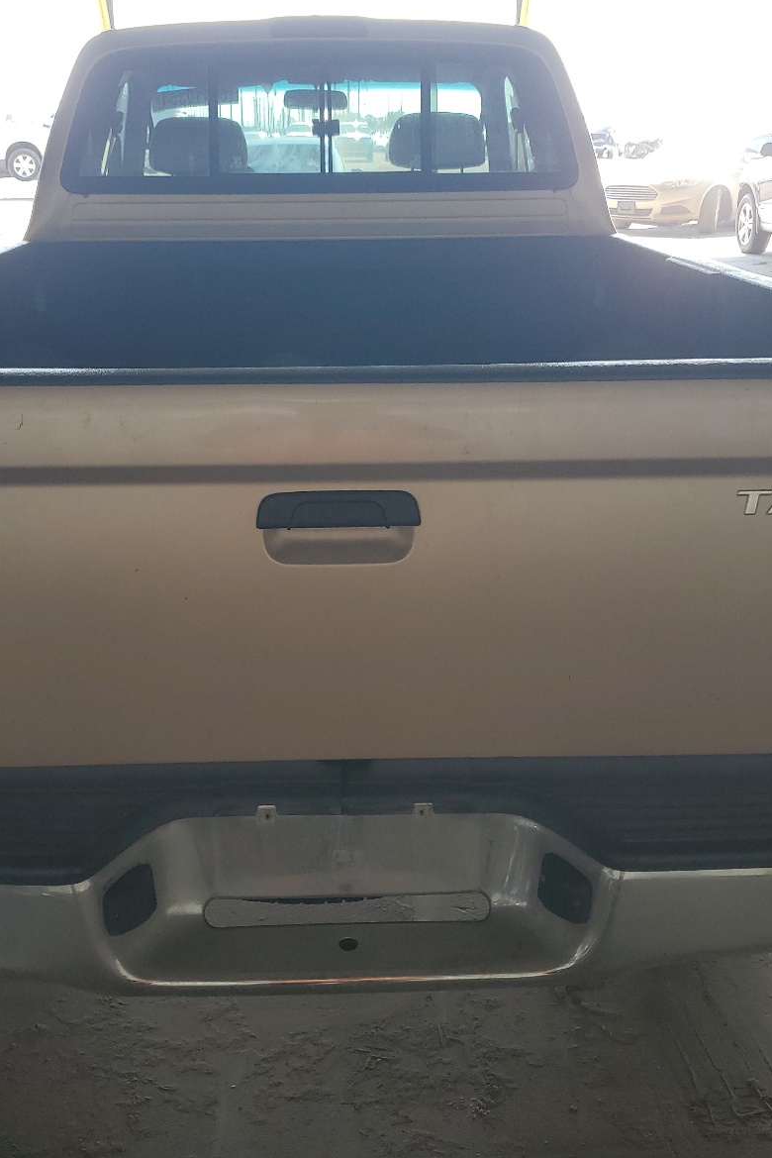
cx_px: 332
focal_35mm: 37
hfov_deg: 35.9
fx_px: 1189
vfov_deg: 51.9
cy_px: 573
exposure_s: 1/222
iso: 50
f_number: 1.5
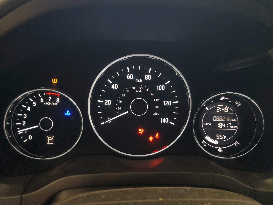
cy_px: 102
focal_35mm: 26
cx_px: 136
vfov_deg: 53.1
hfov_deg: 67.3
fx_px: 205
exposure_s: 1/60.2
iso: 165
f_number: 1.5
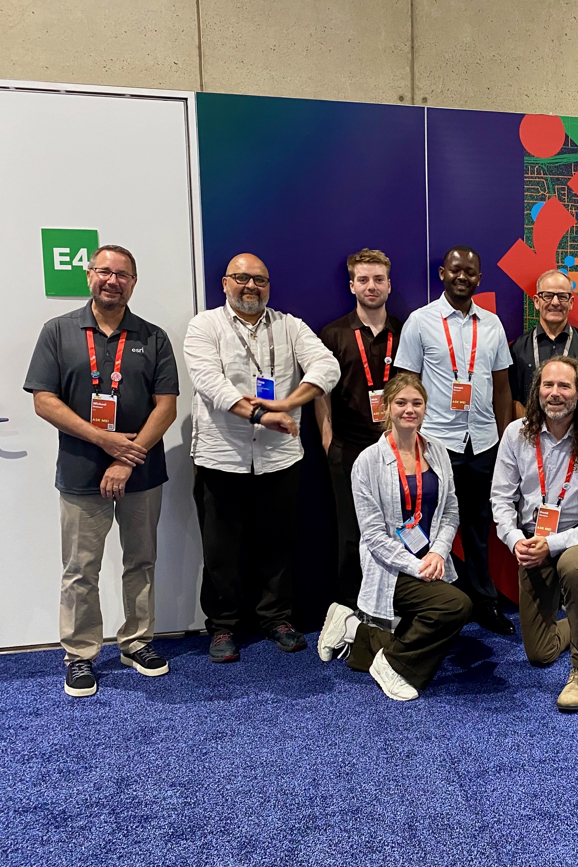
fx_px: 891
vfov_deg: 51.9
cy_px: 423
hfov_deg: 34.2
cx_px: 507
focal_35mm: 37
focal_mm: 4.25
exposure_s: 1/60
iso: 320
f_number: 1.8
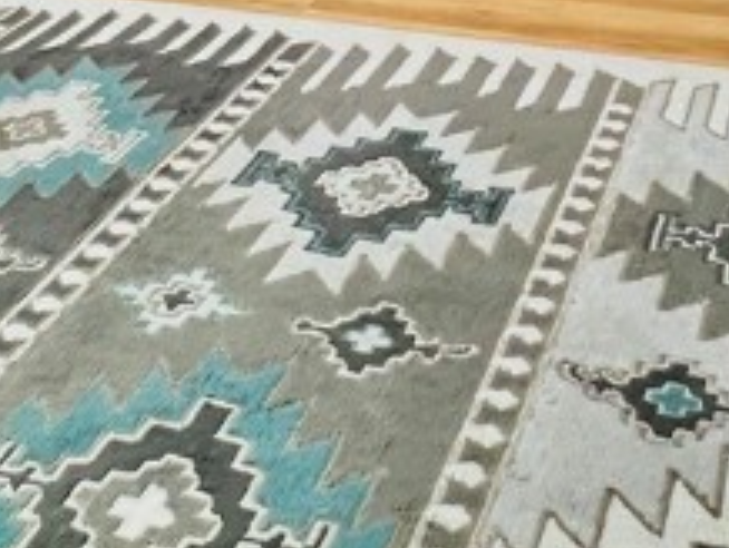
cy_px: -464
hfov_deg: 31.6
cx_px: 341
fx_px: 1286
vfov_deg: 18.4
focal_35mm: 61
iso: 320
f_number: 1.8
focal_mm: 1.57
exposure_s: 1/60
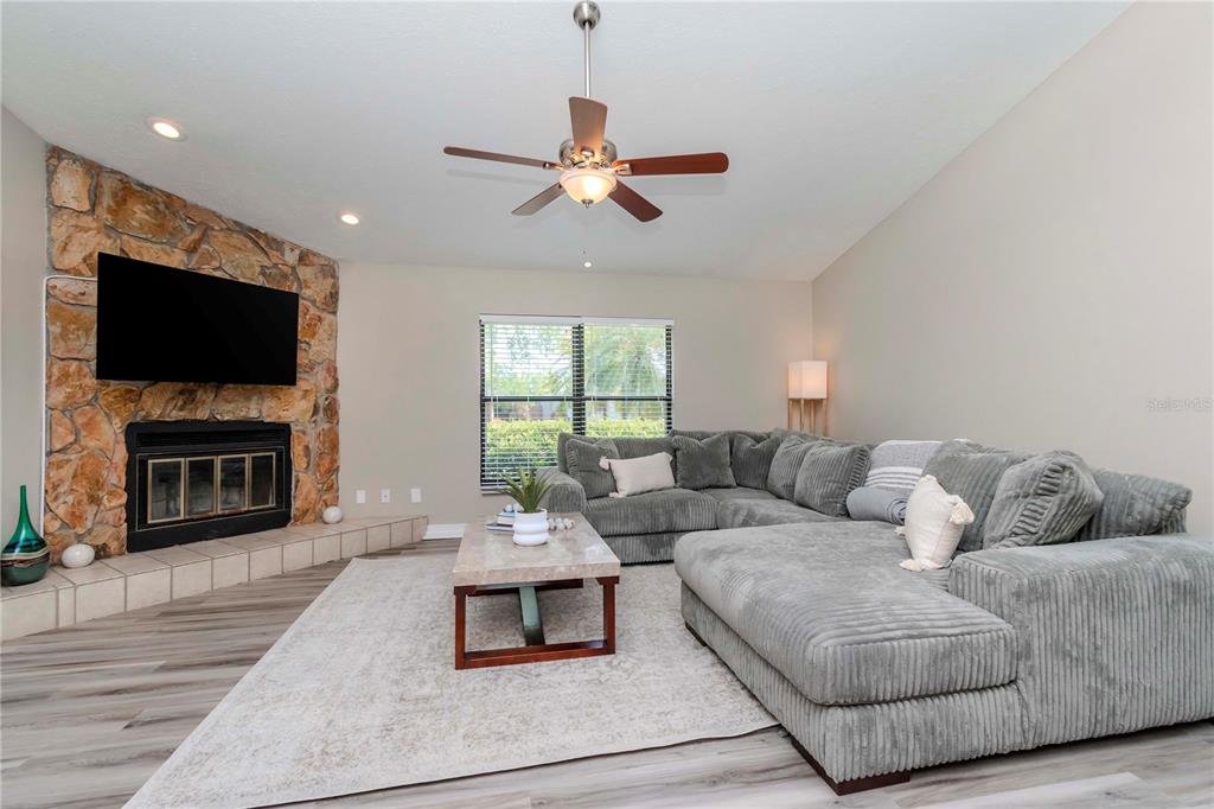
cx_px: 607
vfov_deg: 77.3
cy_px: 404
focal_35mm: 15
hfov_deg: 100.4
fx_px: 506
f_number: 9
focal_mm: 10
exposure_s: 1/200
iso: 500
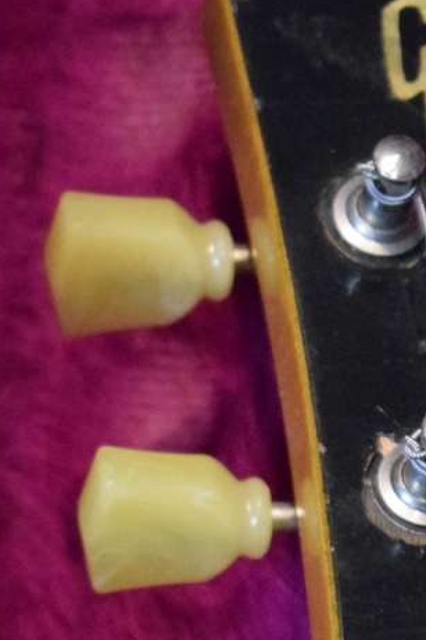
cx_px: 611
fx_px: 4771
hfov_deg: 5.1
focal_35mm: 269
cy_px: 790
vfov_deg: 7.6
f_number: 5.6
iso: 6400
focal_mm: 55
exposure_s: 1/60
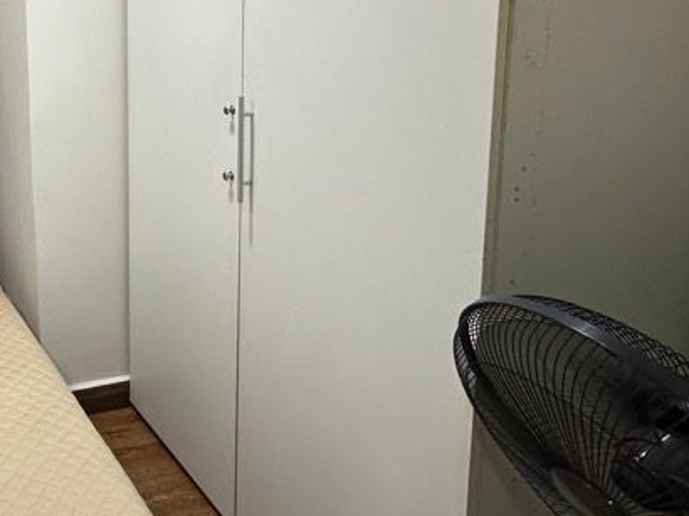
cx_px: -34
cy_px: 97
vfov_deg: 39.0
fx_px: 696
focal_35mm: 35
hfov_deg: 43.3
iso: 160
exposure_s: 1/99
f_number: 2.2
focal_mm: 2.22
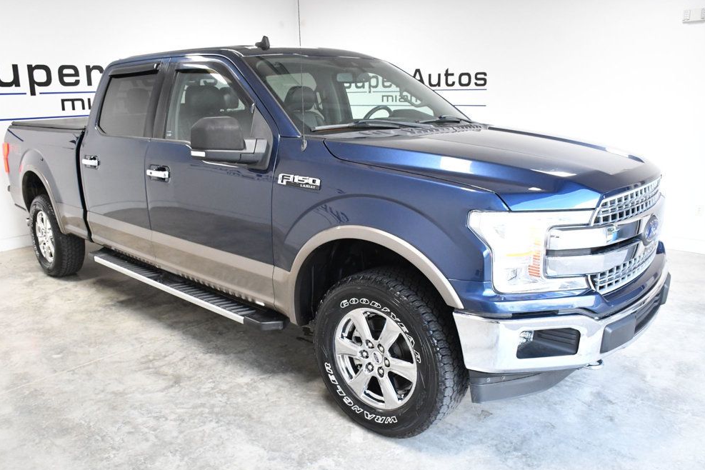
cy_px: 237
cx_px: 341
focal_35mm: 28
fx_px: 548
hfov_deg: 65.5
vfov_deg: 46.4
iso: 2500
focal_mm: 18
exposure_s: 1/160
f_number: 6.3
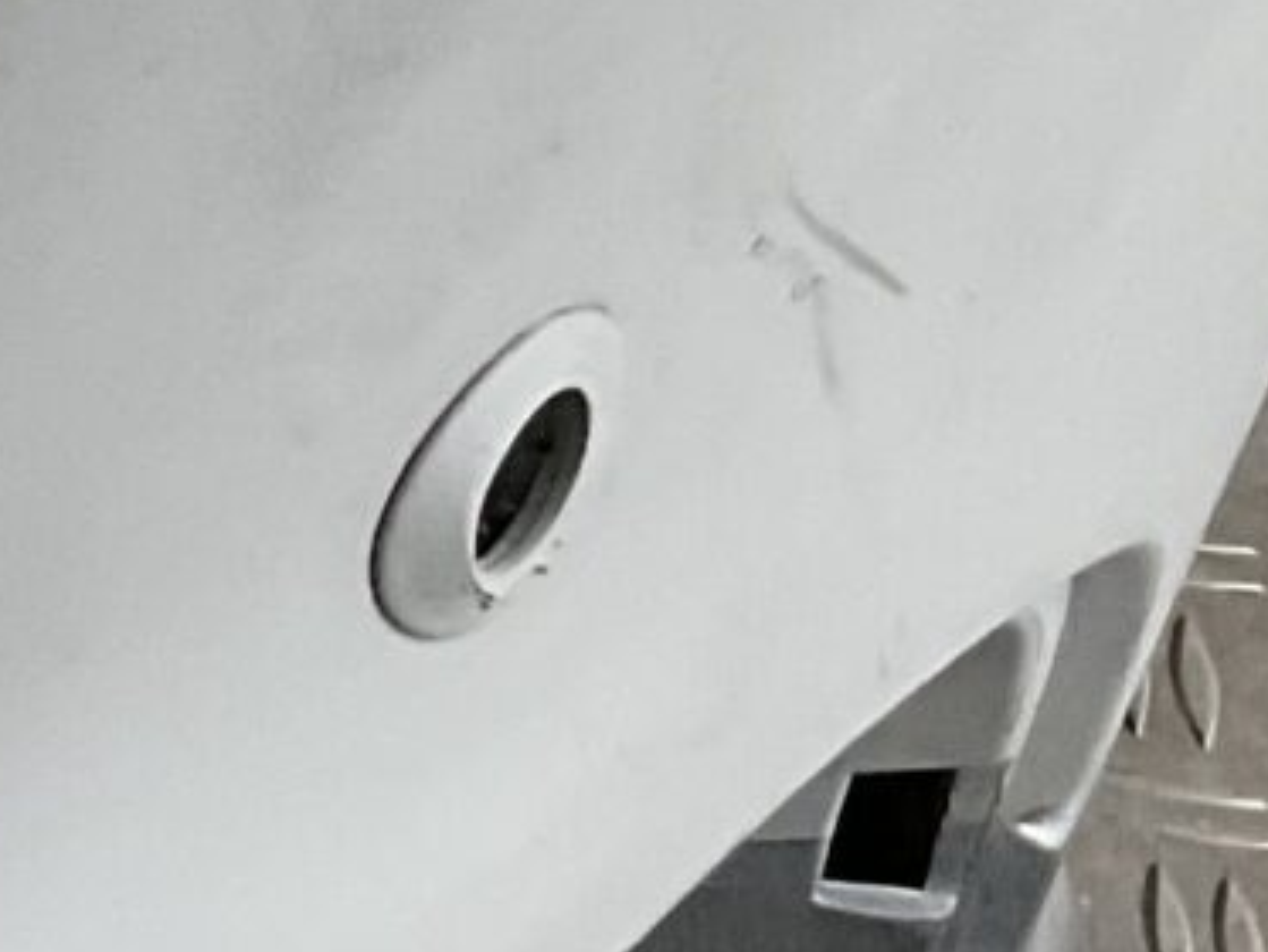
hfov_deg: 9.0
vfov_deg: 7.4
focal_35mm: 199
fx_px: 7292
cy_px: -238
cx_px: -1792
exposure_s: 1/120
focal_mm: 3
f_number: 1.8
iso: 50
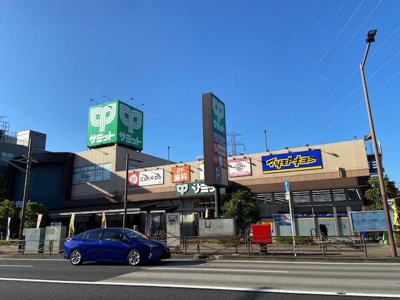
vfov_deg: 53.1
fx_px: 300
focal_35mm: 26
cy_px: 150
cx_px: 200
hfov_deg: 67.3
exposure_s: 1/1961
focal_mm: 4.25
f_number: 1.8
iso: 32
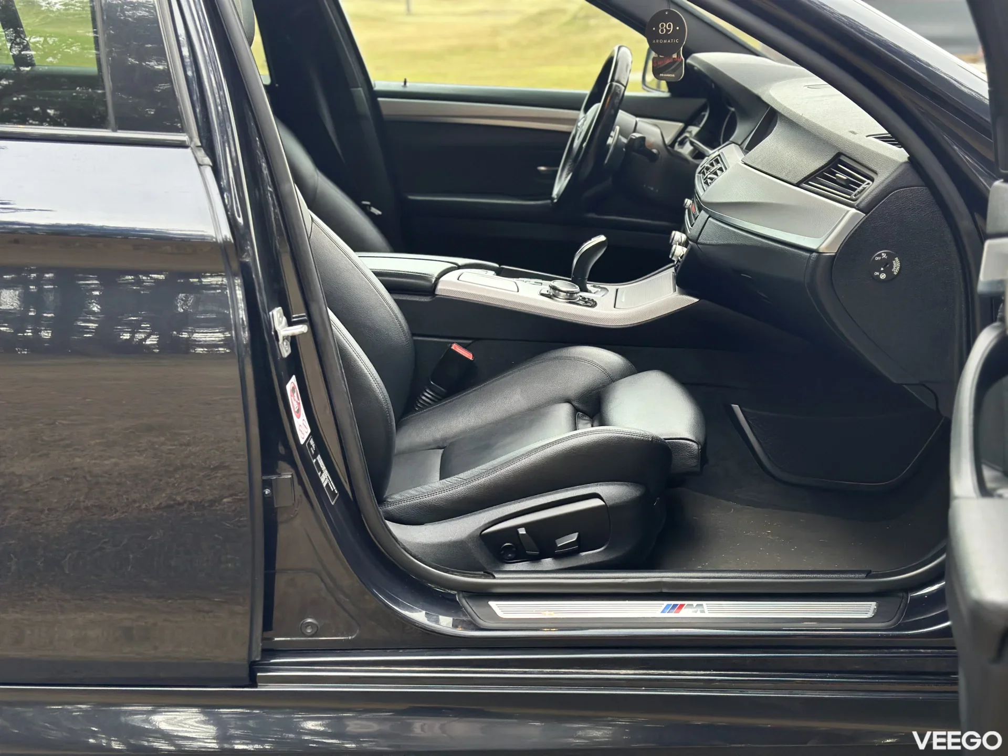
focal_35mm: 48
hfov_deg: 39.7
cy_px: 378
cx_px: 504
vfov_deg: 30.3
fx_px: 1398
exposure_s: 1/90
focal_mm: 6.86
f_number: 1.78
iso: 125
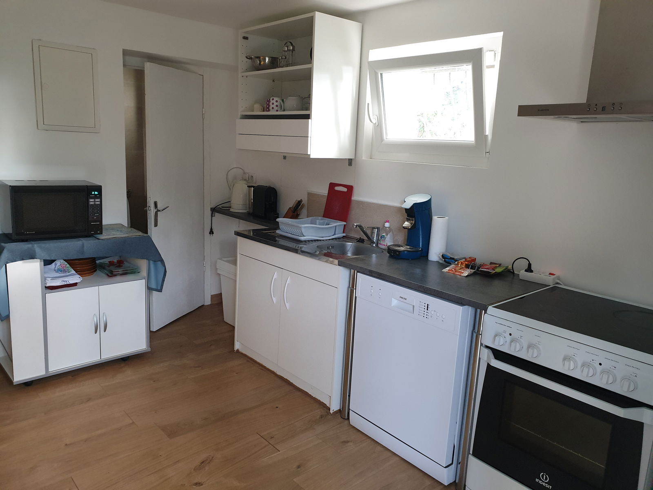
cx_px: 326
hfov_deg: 67.3
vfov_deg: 53.1
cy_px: 245
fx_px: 490
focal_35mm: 26
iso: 250
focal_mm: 4.3
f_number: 2.4
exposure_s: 1/29
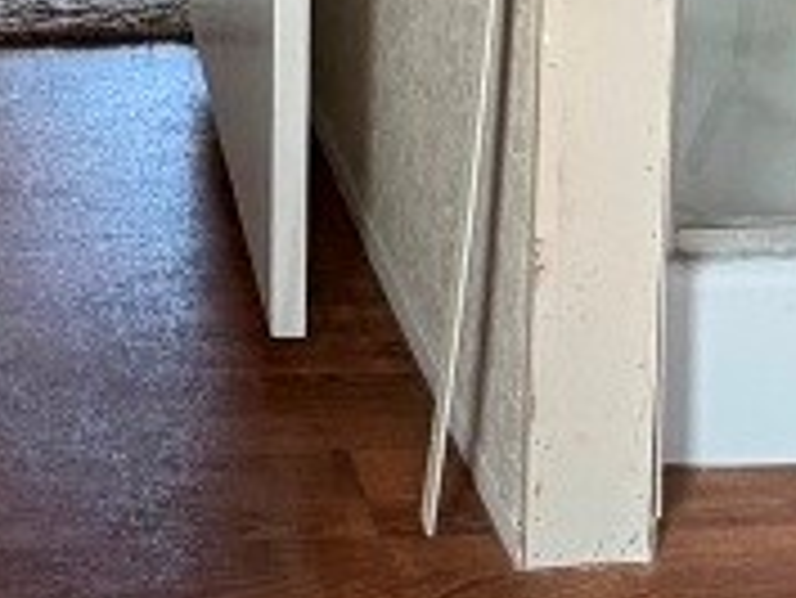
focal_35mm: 81
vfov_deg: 15.0
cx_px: -76
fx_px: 1864
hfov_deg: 22.7
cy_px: -576
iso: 320
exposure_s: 1/93
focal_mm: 2.22
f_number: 2.2
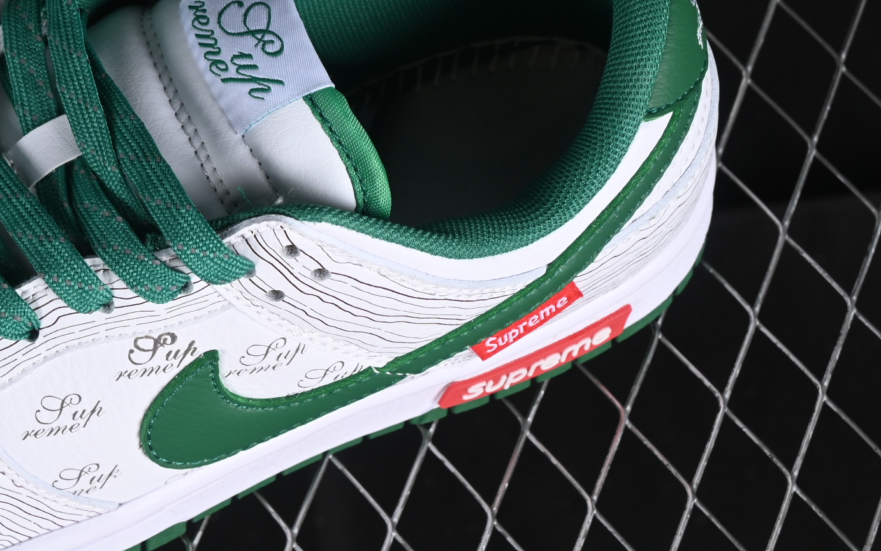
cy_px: 65
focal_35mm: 154
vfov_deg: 8.5
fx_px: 3698
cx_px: 51
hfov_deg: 13.4
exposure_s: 1/80
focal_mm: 50
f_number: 7.1
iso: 160
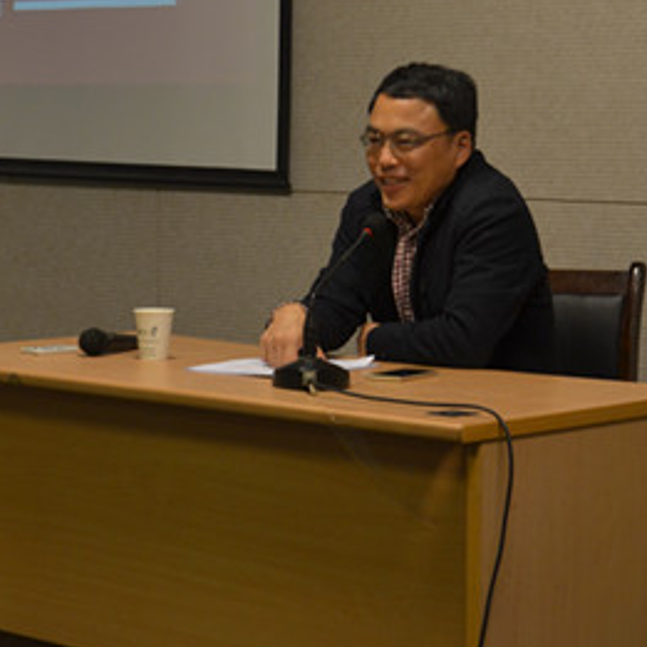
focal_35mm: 111
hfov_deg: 15.7
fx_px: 2347
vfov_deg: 15.6
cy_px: 183
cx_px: 285
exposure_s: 1/20
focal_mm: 38
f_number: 8
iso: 640
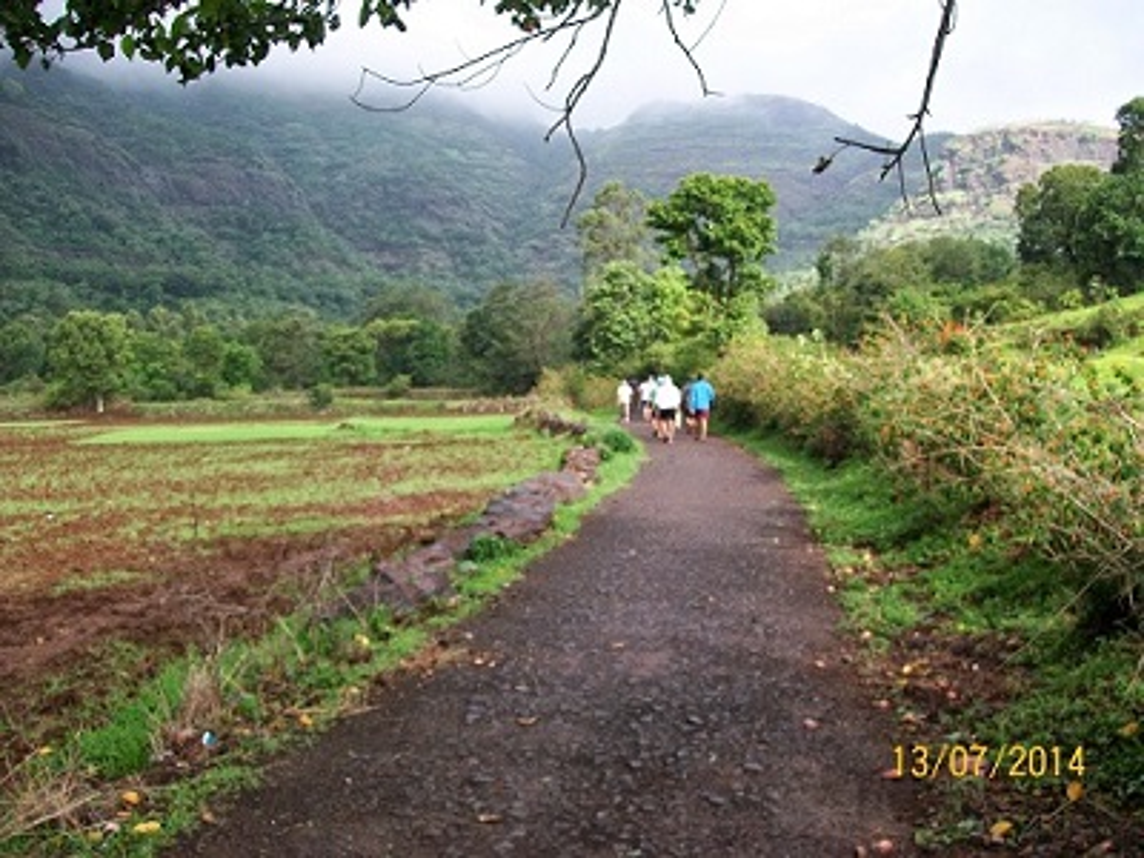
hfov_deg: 51.4
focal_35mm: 36
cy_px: 429
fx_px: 1190
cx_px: 572
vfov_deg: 39.7
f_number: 2.7
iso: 80
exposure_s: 1/320
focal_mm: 6
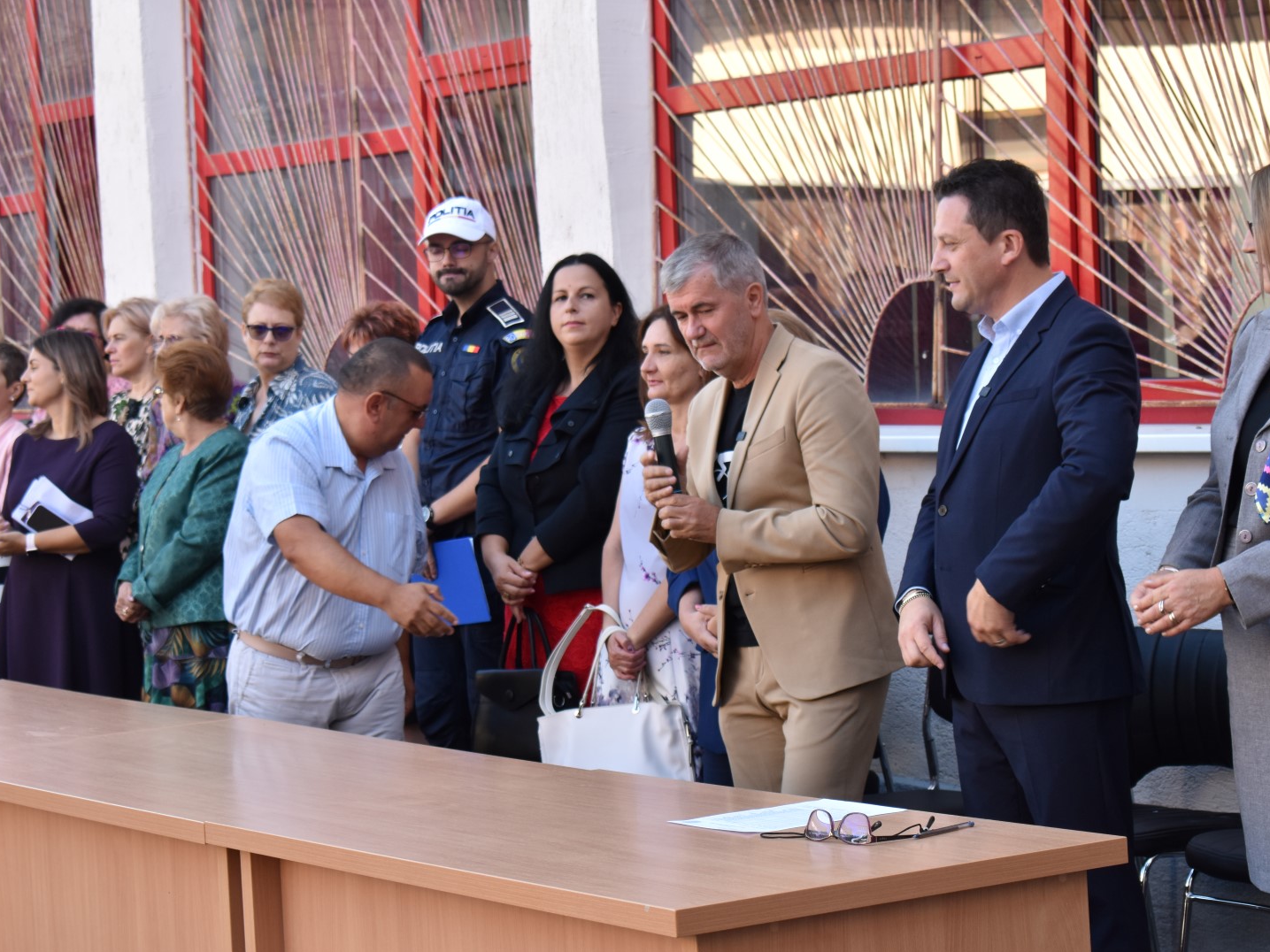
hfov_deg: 21.9
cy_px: 477
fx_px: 3285
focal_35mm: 90
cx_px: 608
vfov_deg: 16.5
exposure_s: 1/160
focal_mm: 55
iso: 400
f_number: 6.3
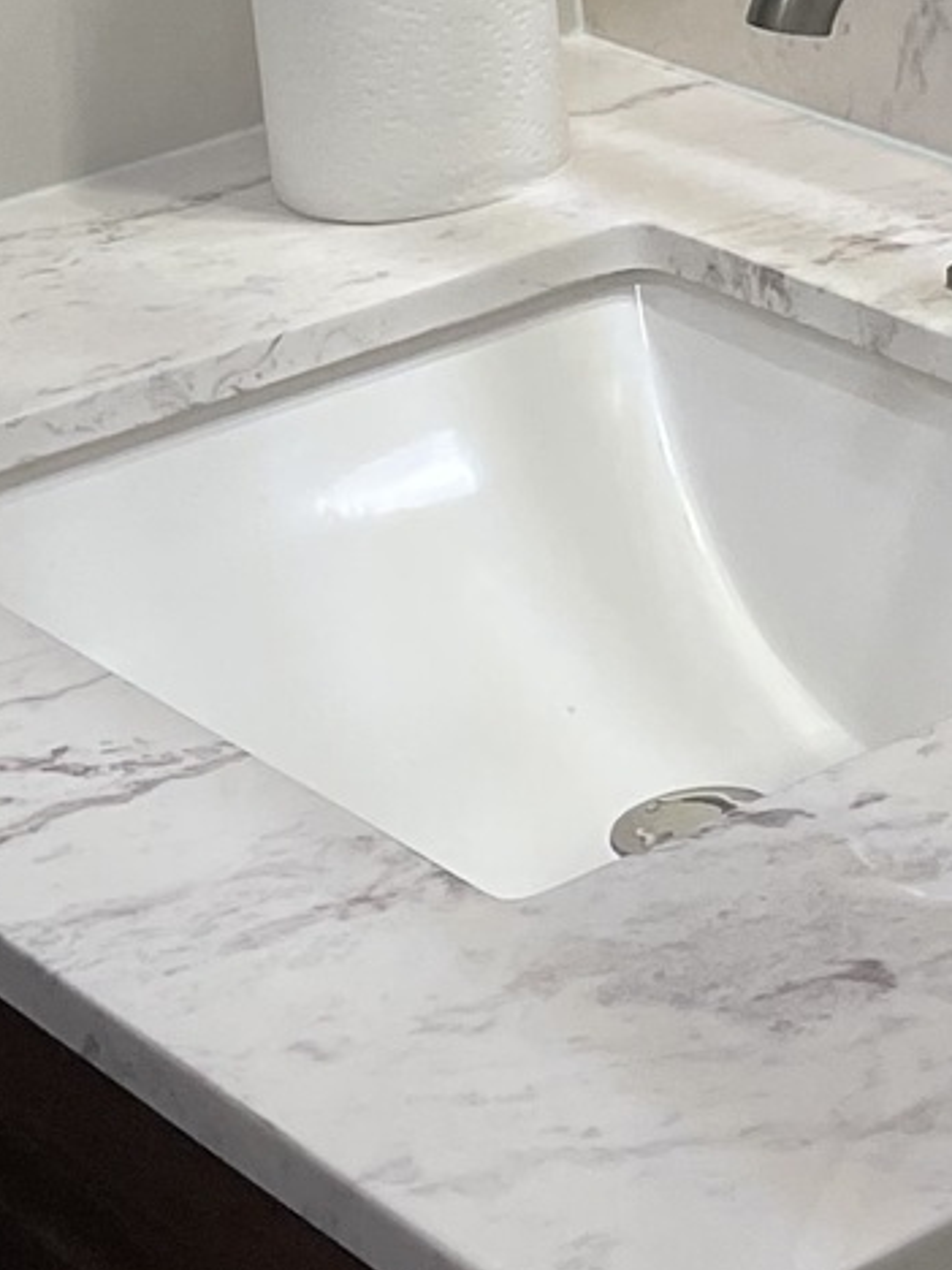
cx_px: 1847
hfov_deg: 10.7
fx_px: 4694
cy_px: -708
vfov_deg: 14.3
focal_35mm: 128
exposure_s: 1/120
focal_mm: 4.2
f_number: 1.6
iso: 64
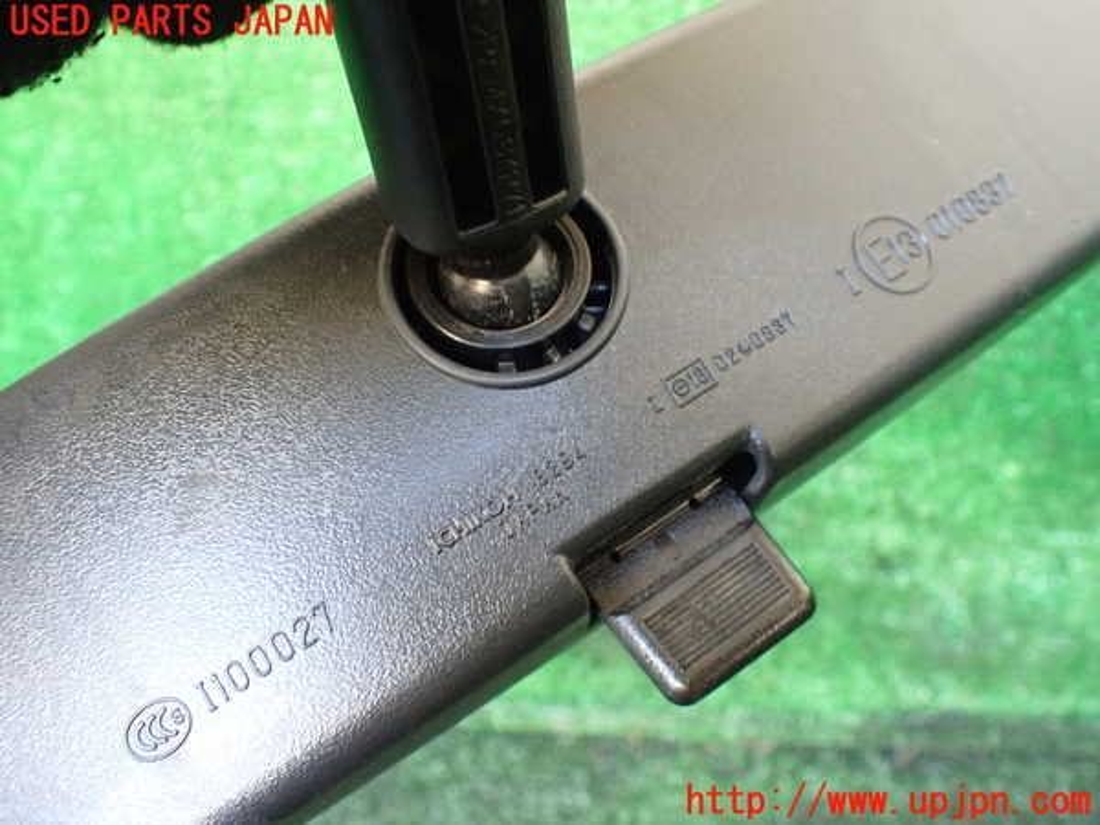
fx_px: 953
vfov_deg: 46.8
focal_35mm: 30
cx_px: 550
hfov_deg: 60.0
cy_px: 412
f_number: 2.3
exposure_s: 1/50
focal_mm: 5.4
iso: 800
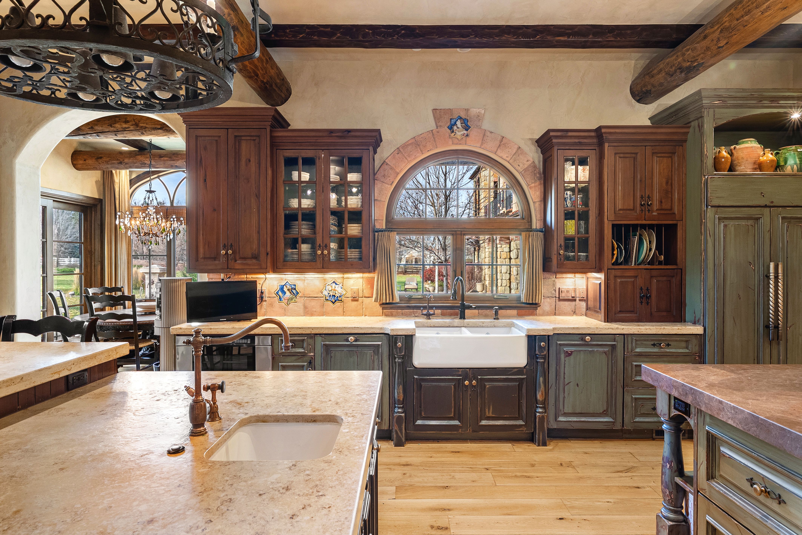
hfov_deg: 84.0
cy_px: 268
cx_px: 401
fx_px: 446
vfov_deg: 61.9
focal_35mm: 20
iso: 640
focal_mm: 20
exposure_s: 1.6
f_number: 9
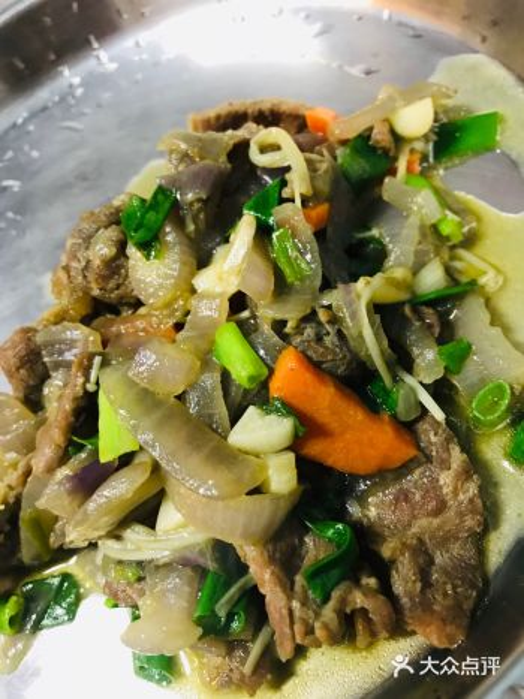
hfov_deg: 49.7
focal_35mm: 28
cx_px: 262
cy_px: 350
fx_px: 565
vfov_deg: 63.5
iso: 50
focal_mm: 3.99
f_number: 1.8
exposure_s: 1/17
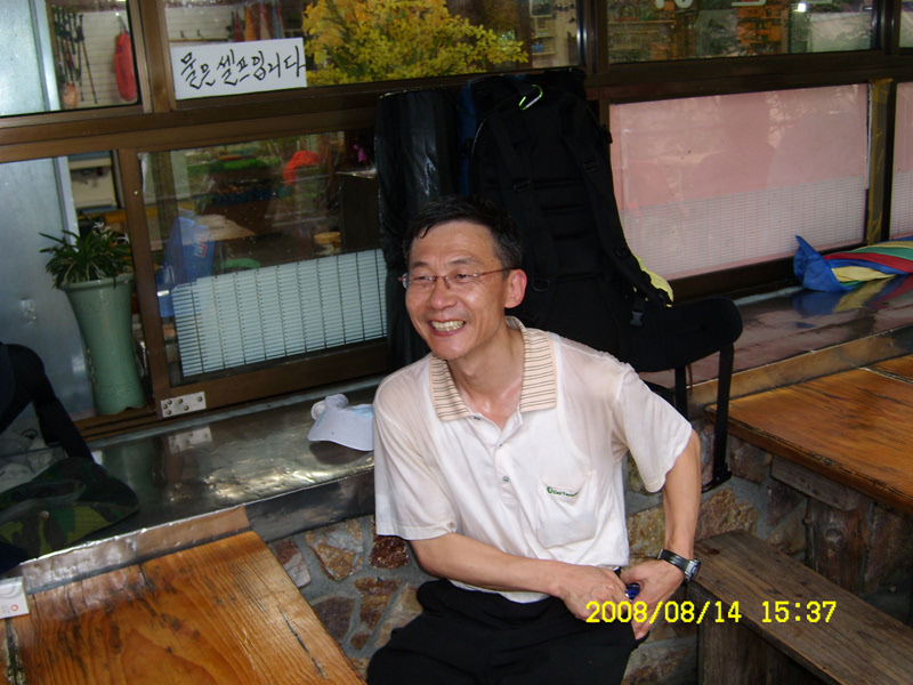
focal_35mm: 35
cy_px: 342
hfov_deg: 52.6
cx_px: 456
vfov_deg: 40.7
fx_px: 923
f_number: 2.8
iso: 50
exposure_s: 1/30
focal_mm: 5.8
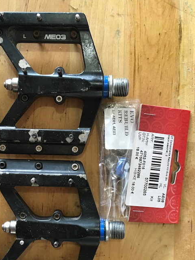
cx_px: 77
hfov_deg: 39.5
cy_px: 150
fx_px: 270
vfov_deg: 51.2
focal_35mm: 36
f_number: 2.2
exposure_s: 1/30
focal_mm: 4.15
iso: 160
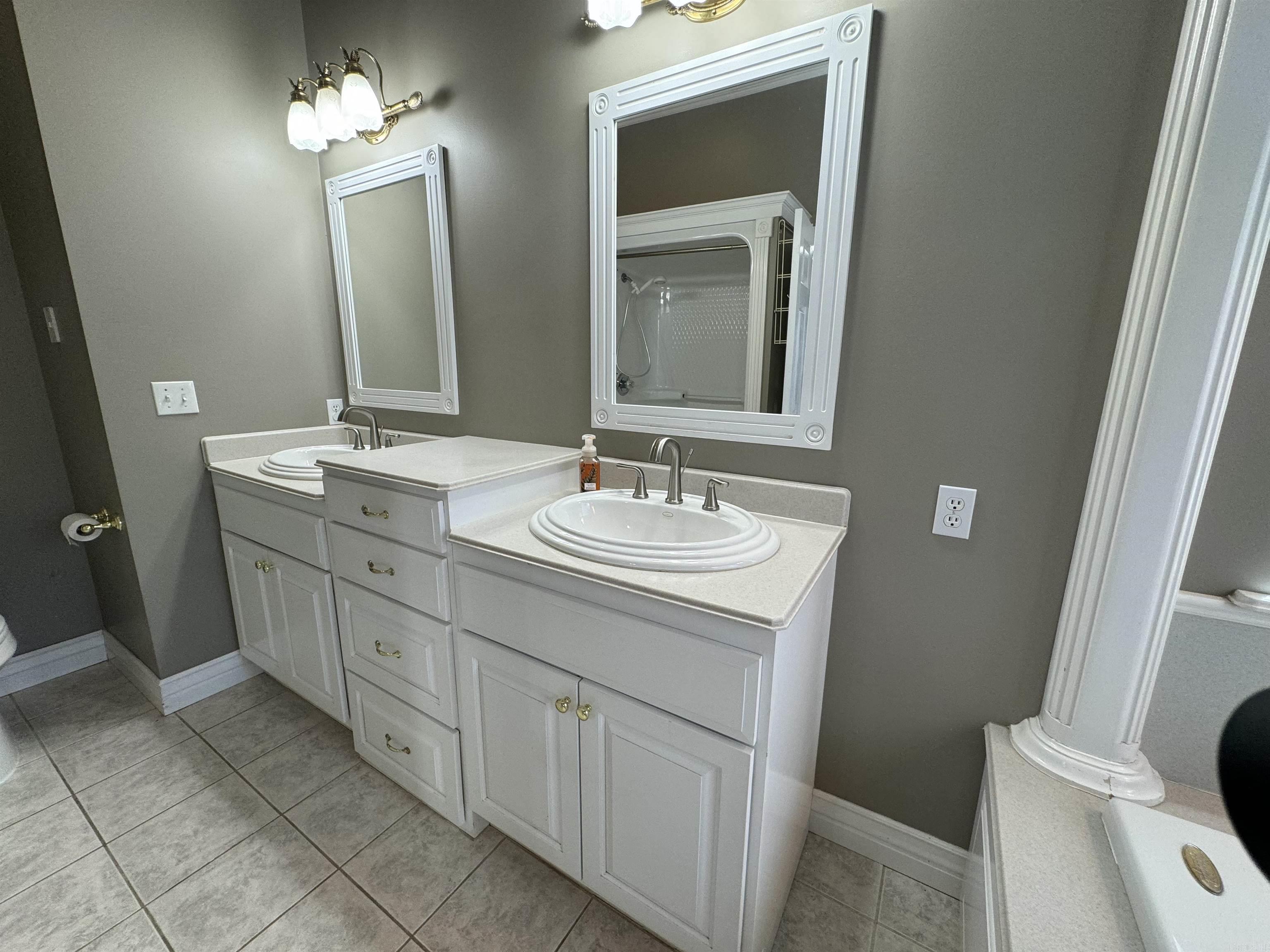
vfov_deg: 85.7
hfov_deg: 102.1
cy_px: 476
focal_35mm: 14
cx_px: 635
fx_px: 514
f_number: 2.2
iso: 125
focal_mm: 2.22
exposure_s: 1/120
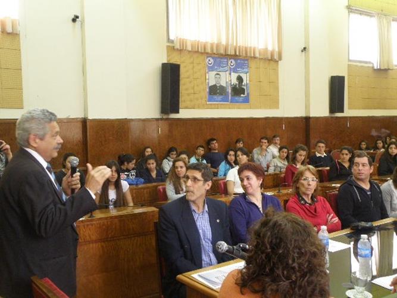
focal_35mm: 39
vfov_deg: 36.8
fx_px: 447
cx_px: 198
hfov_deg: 47.9
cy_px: 149
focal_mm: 6.97
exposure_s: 1/8
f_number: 3.3
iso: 200
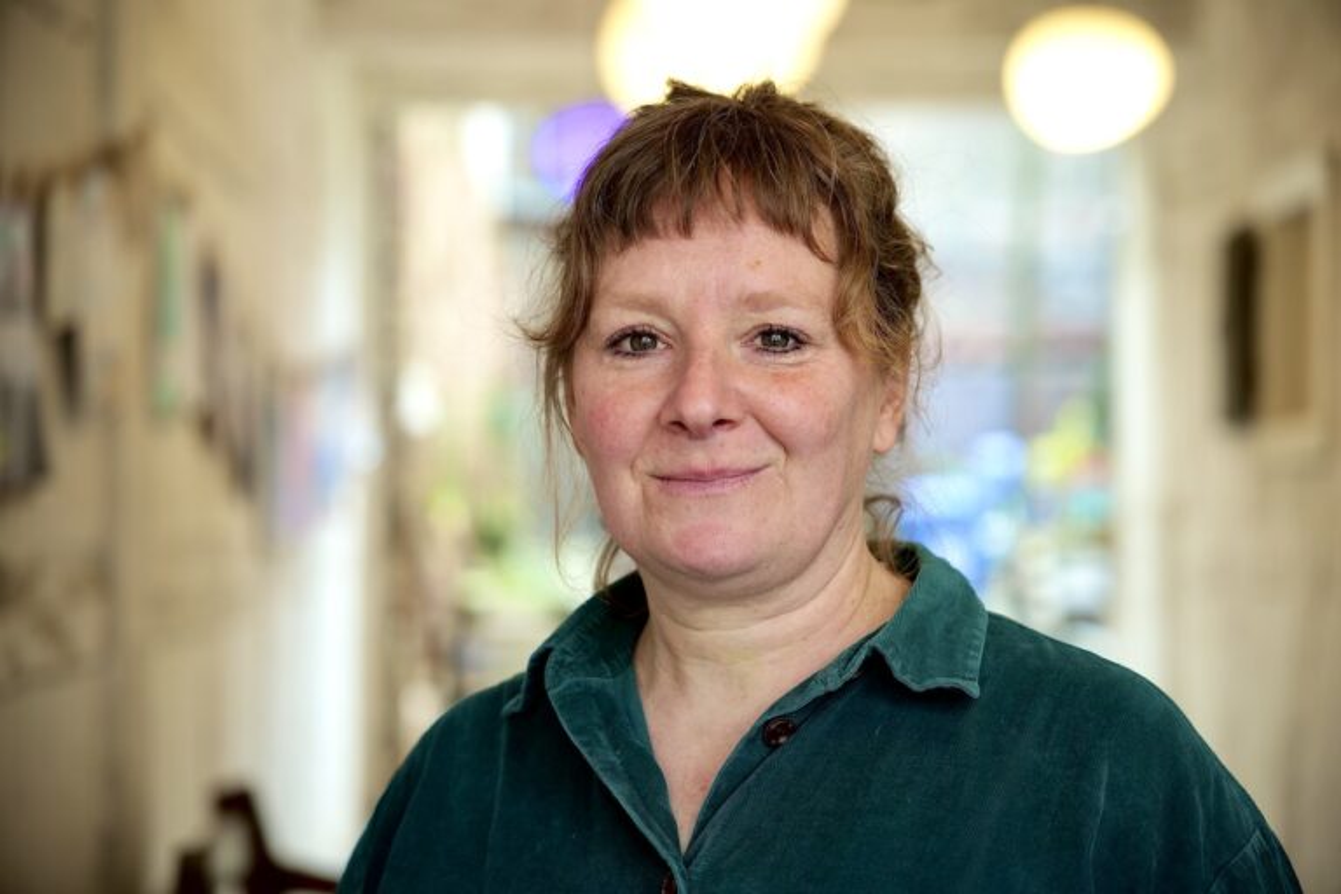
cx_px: 670
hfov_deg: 28.8
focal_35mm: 70
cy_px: 447
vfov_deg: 19.5
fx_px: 2607
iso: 640
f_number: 2.8
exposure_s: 1/200
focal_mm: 70
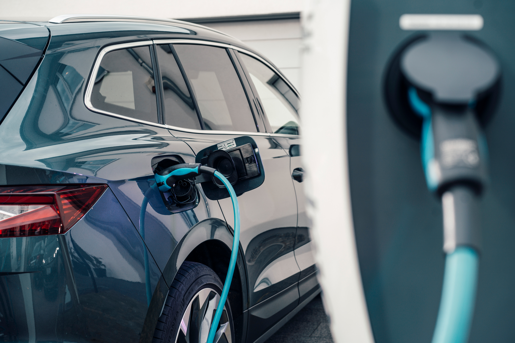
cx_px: 258
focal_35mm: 55
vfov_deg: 24.6
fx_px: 787
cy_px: 172
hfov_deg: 36.2
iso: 100
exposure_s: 1/200
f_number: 5
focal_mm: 55
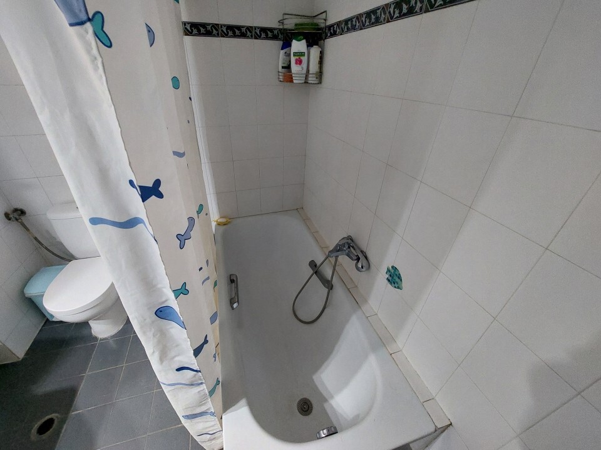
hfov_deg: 106.2
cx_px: 300
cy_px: 225
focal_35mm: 13
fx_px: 226
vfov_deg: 89.9
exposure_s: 1/33
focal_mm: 1.74
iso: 400
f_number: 2.2
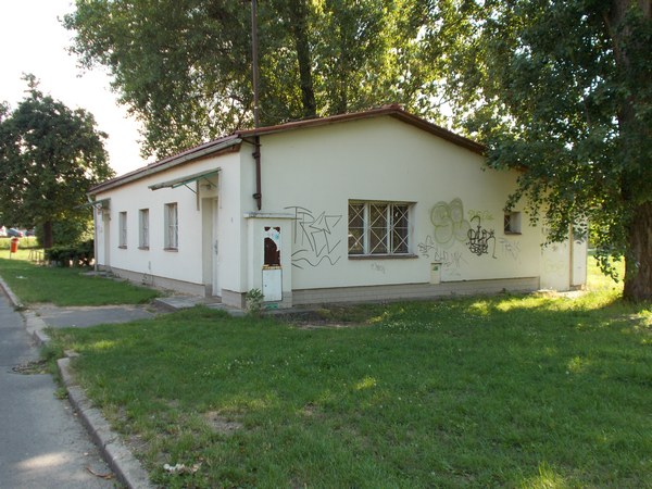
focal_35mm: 34
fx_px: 640
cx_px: 326
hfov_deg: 54.0
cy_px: 244
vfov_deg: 41.8
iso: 80
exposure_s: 1/125
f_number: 3.6
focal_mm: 6
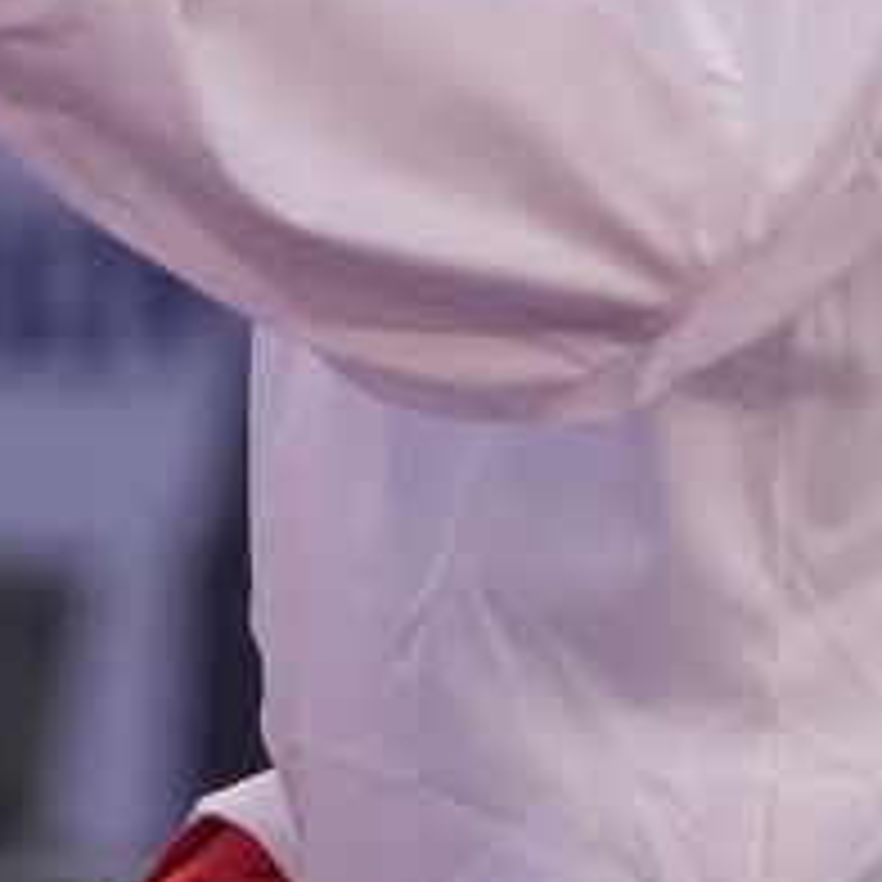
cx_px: 328
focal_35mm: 2347
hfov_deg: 0.7
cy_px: 410
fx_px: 67657
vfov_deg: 0.7
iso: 1600
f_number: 2.8
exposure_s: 1/1000
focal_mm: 200
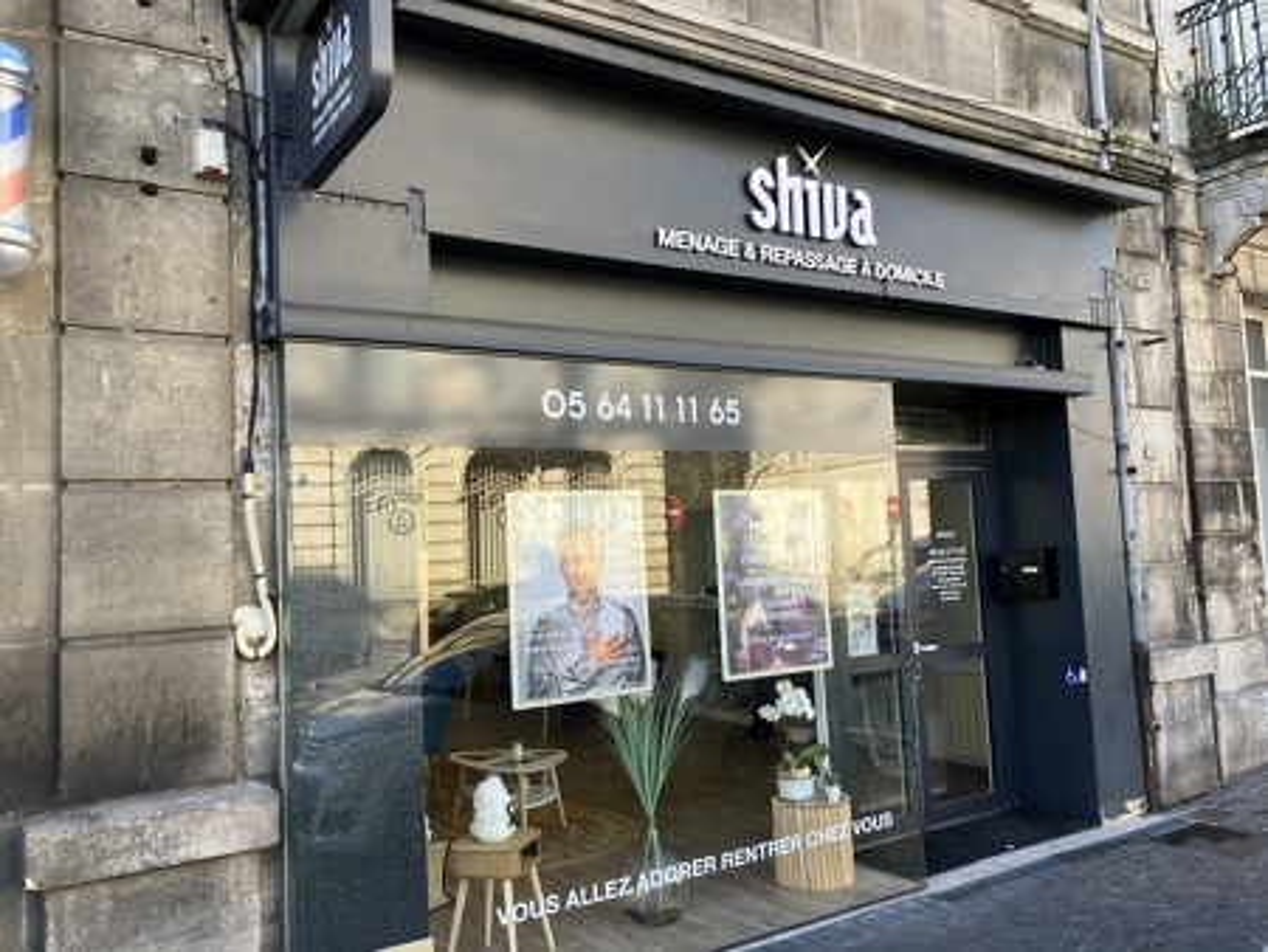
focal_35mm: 28
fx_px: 1026
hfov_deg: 63.4
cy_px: 476
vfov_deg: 49.8
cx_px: 634
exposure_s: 1/173
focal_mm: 4
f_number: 1.8
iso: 25
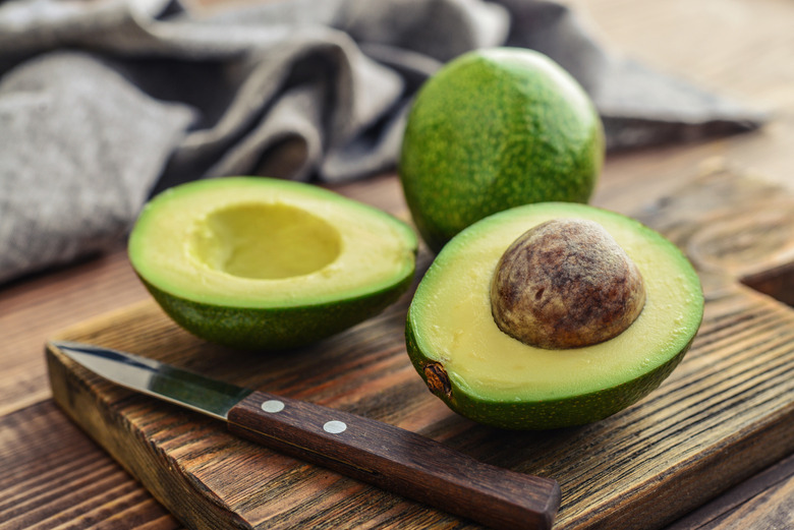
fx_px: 1324
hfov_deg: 33.4
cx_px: 397
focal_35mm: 60
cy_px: 265
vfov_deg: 22.7
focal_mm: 60
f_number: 6.3
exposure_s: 1/160
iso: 200
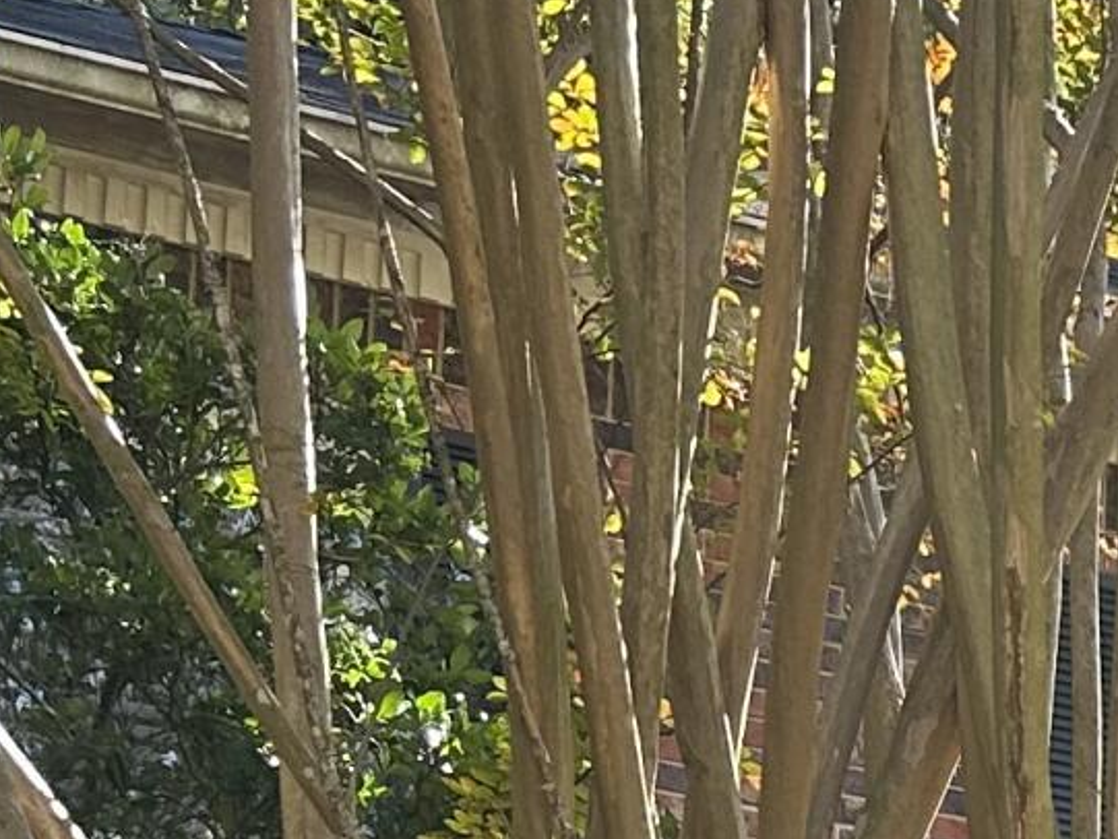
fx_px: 4296
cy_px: 1781
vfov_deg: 10.1
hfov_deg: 13.1
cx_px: 2120
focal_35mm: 133
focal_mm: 6.86
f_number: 1.78
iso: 80
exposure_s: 1/503
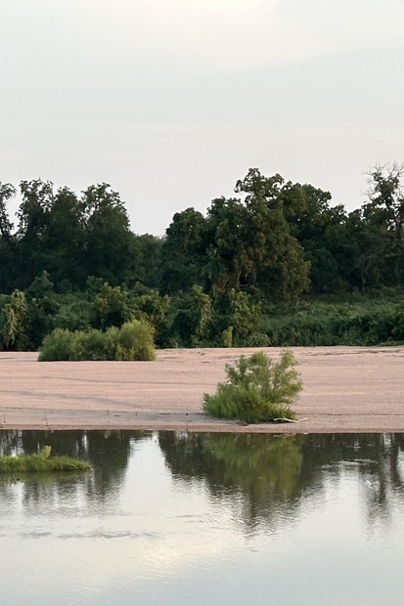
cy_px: 516
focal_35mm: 116
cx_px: 25
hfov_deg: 11.7
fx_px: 1954
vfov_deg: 17.4
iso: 64
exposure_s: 1/261
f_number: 1.78
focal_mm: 6.86
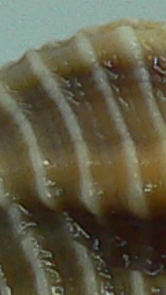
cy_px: 418
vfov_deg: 6.0
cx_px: 346
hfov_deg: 3.4
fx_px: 2800
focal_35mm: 358
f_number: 2.8
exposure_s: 1/60
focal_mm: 4.6
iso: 80
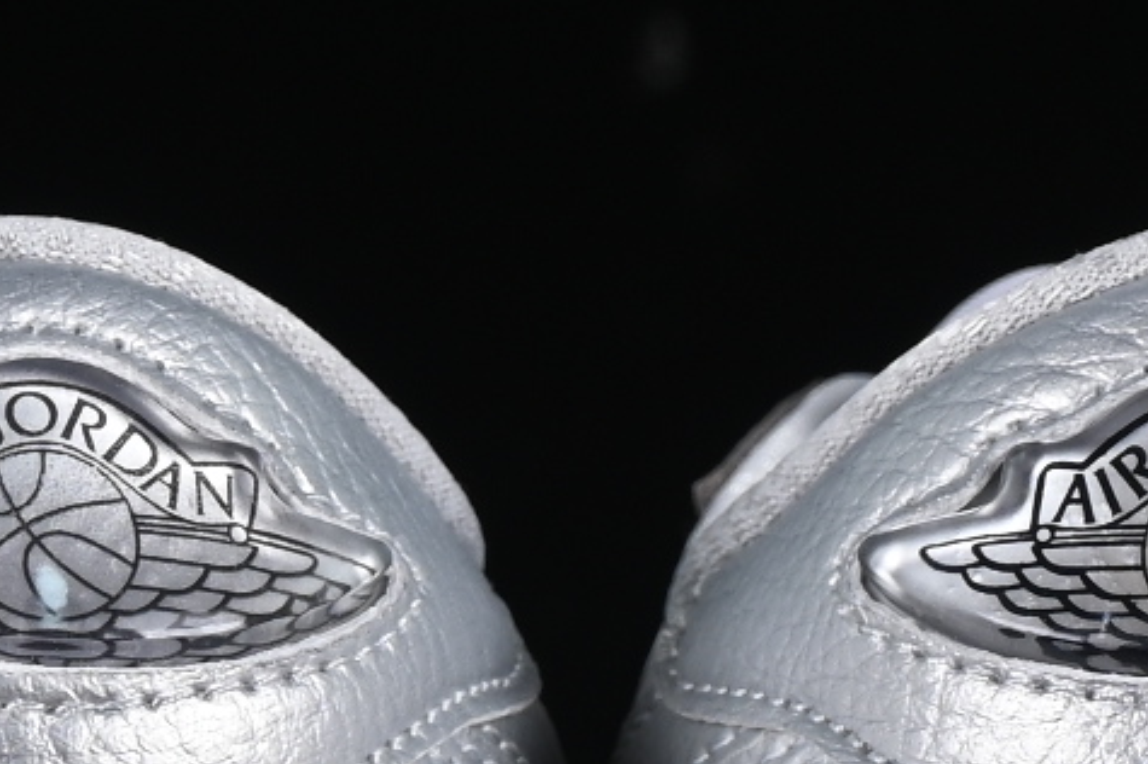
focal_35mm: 440
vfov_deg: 3.1
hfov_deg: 4.7
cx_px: 529
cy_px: 380
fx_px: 14021
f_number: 8
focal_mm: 50
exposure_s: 1/80
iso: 160
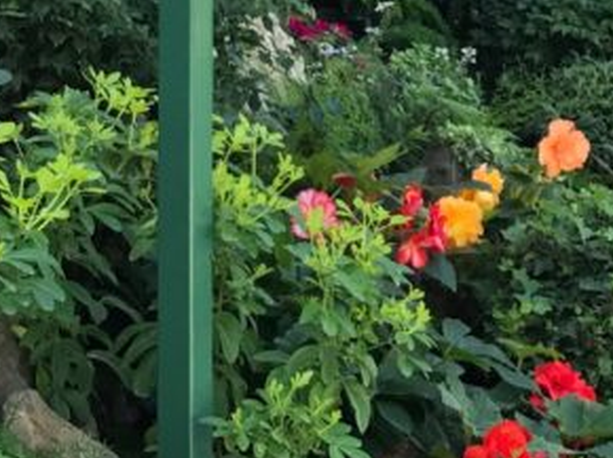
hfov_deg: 16.5
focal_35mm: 116
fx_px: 2052
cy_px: -236
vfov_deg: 12.1
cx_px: 679
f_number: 1.8
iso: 25
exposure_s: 1/40
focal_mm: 3.99
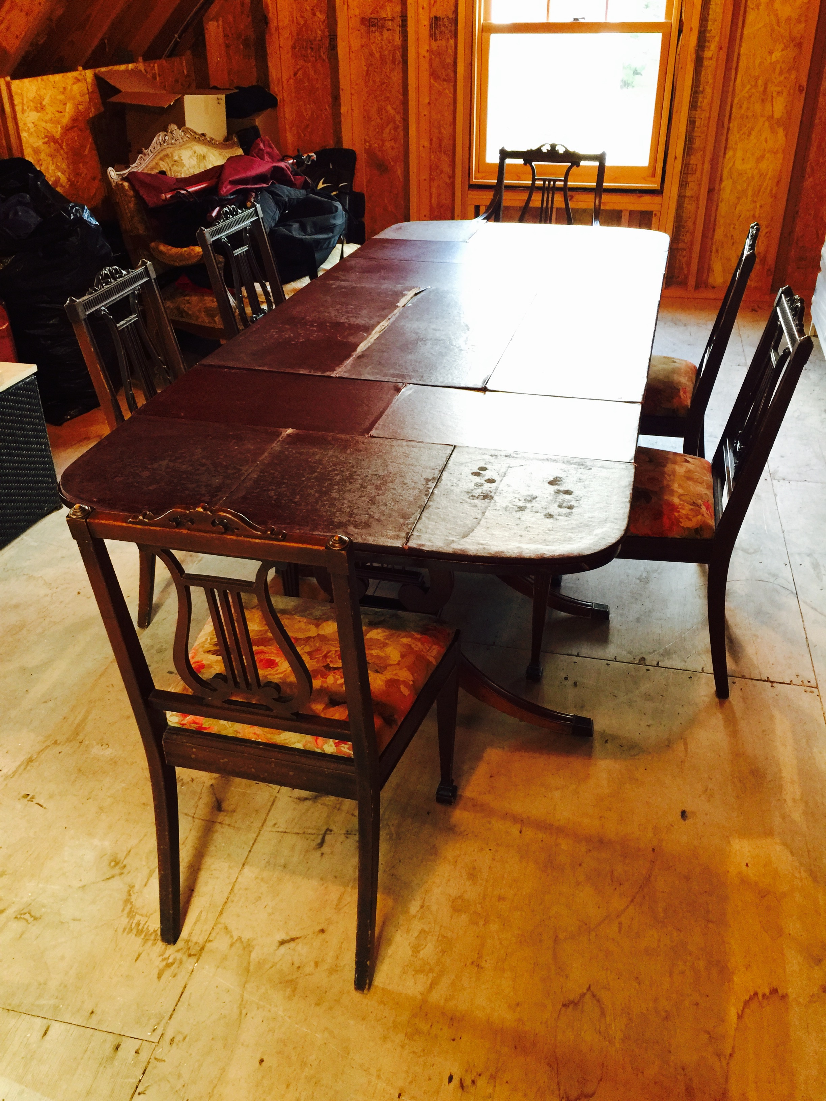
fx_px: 923
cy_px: 550
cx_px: 413
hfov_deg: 48.2
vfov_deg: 61.7
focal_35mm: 29
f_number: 2.2
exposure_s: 1/15
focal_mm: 4.15
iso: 100
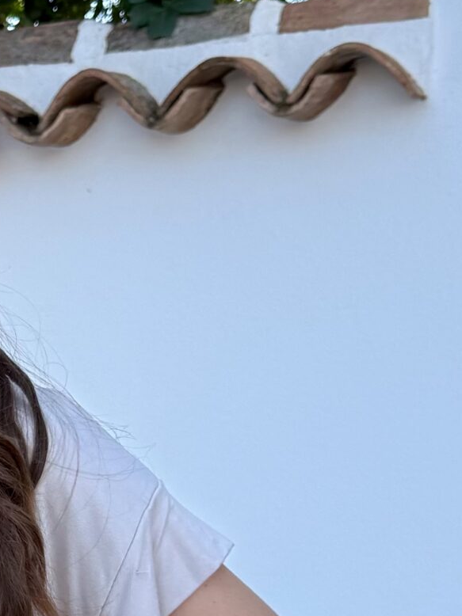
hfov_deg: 17.0
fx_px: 1407
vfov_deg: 23.1
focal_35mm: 79
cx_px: -215
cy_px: 698
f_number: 1.78
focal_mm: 6.76
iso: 80
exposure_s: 1/992
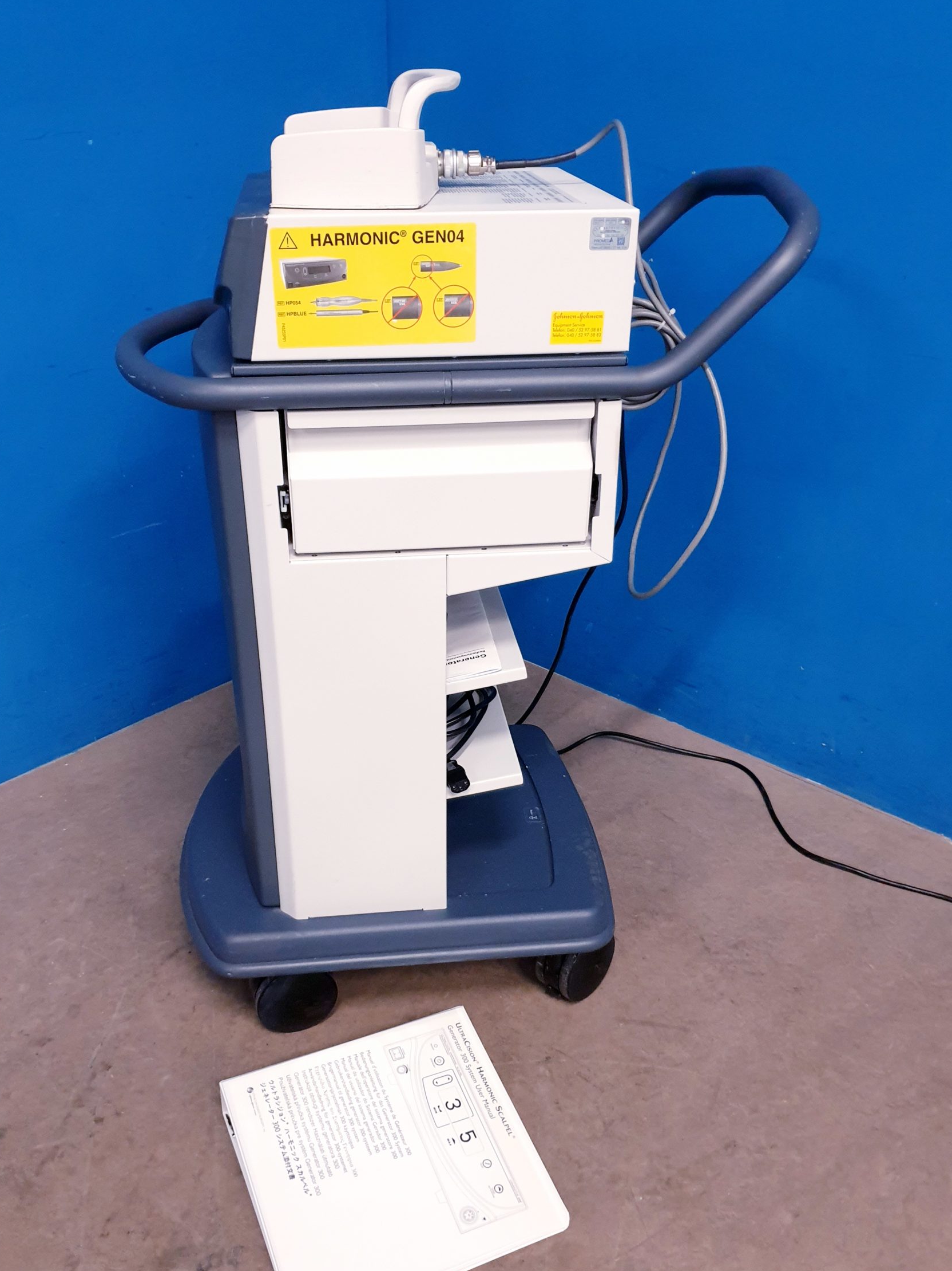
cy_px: 662
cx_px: 441
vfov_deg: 59.9
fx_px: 1100
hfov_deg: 46.8
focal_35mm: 30
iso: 320
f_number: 1.5
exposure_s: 1/33
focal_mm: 4.3
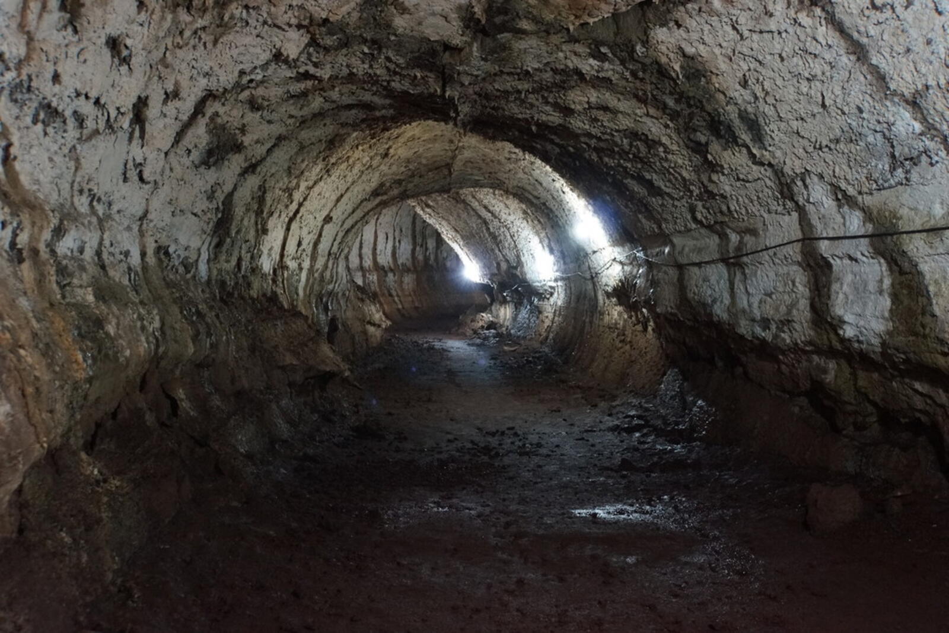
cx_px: 474
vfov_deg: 36.9
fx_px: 949
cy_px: 316
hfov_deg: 53.1
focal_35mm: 36
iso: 6400
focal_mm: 24.3
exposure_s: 1/20
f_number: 4
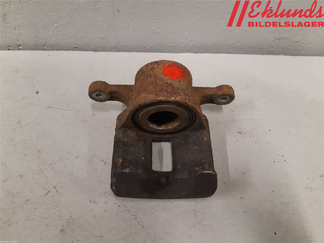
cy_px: 122
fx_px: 243
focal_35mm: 26
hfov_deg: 67.3
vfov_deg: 53.1
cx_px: 162
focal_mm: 3.93
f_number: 1.7
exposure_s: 1/50
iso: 200
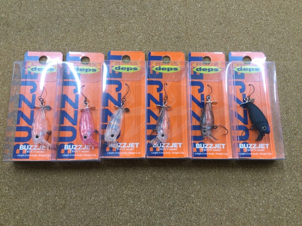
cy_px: 113
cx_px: 151
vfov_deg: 45.4
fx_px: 270
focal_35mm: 31
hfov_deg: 58.4
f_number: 2.4
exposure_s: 1/30
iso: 50
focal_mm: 3.3
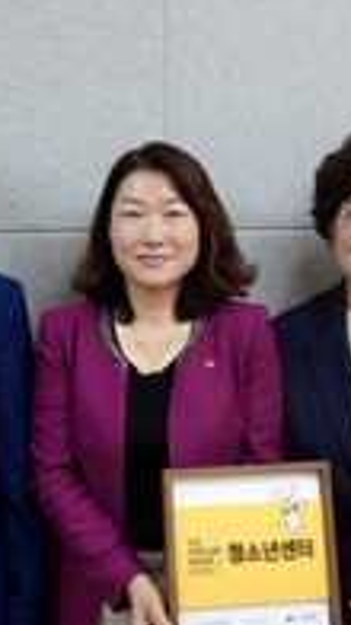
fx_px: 1276
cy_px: 266
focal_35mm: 77
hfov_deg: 15.6
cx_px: 99
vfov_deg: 27.5
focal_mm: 24
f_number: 4
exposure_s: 1/250
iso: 1250
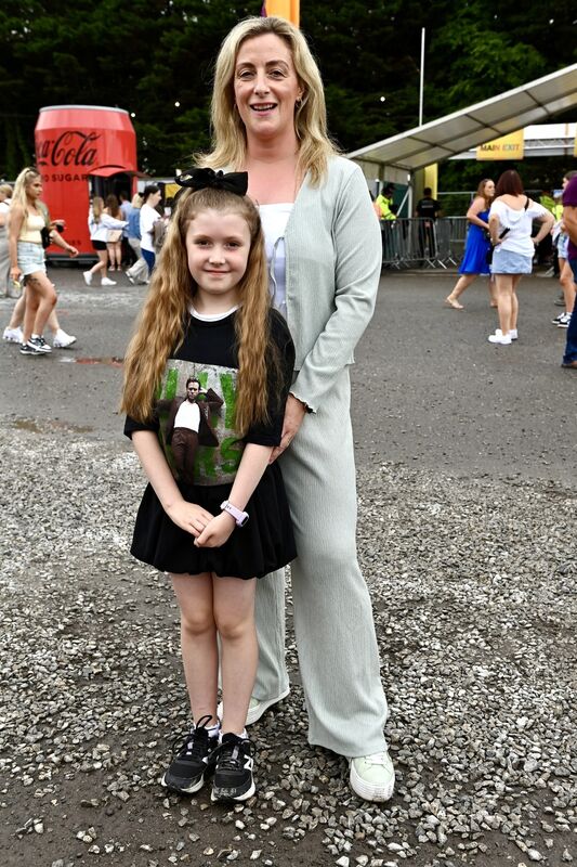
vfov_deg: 48.5
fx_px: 962
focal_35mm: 40
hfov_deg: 33.4
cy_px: 434
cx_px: 288
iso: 640
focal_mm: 40
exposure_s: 1/500
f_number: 4.5
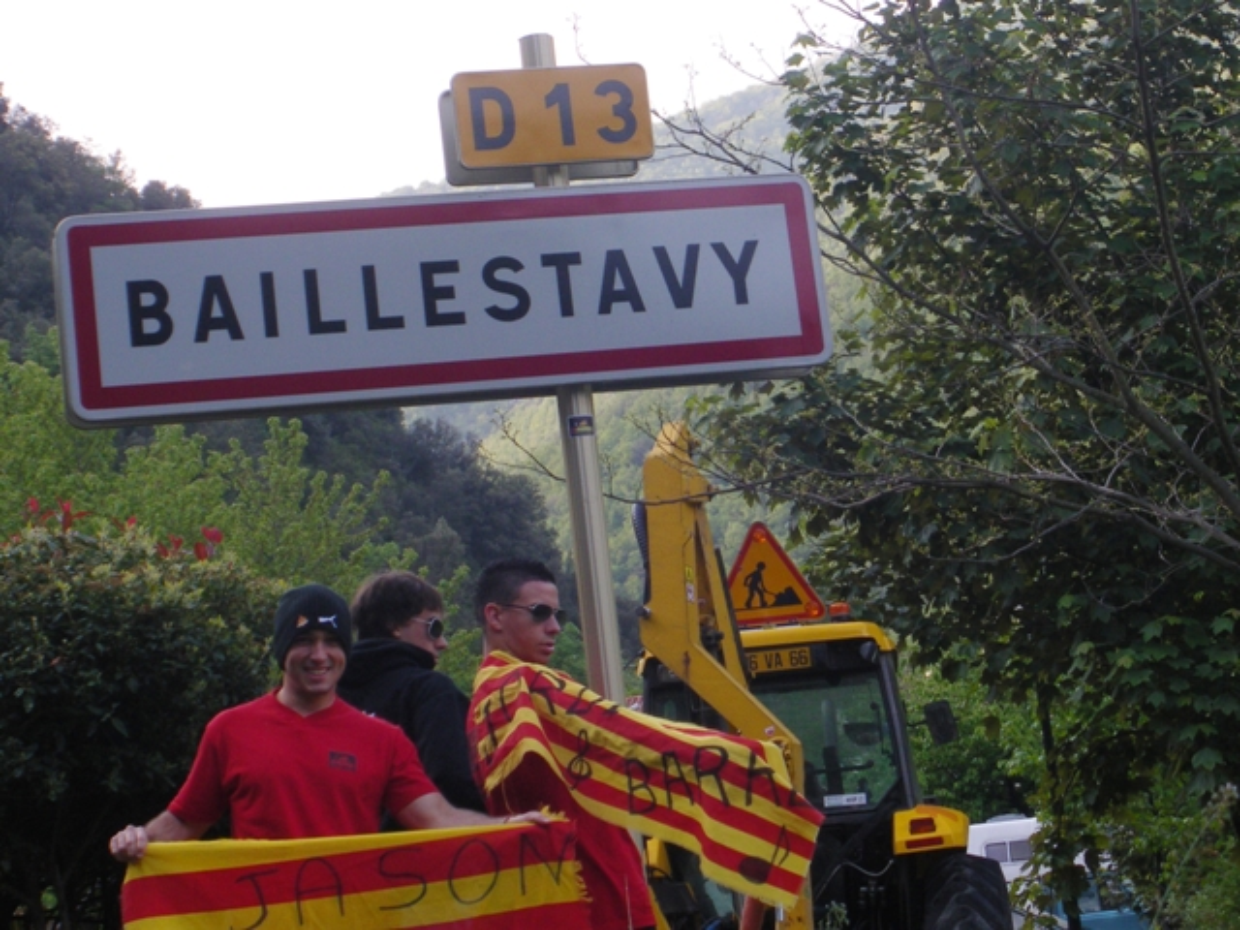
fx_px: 2221
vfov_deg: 23.7
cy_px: 465
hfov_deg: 31.2
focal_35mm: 62
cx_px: 620
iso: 64
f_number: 4.6
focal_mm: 11.1
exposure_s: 1/80
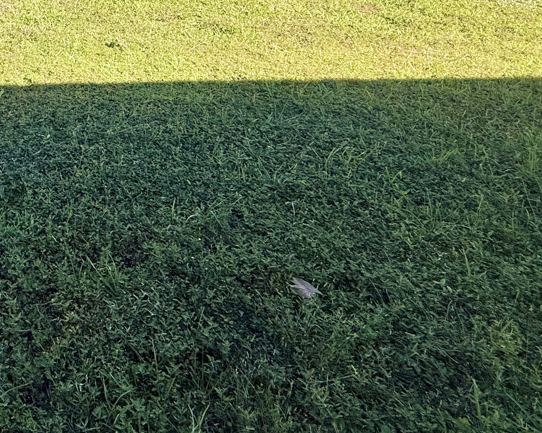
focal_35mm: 34
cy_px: -31
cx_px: 6
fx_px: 545
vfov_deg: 37.1
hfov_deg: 45.1
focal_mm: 2.22
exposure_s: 1/1698
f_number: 2.2
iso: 50
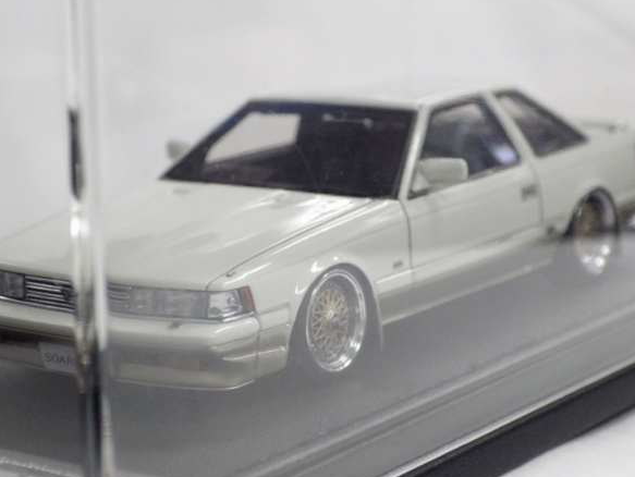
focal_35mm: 113
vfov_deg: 13.1
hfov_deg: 17.4
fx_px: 2074
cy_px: 238
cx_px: 313
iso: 800
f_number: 4.6
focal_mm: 18.4
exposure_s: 1/60
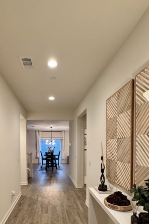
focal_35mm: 21
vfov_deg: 78.6
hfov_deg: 58.9
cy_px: 149
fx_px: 130
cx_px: 57
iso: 250
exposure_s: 1/120
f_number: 2.2
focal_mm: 2.22
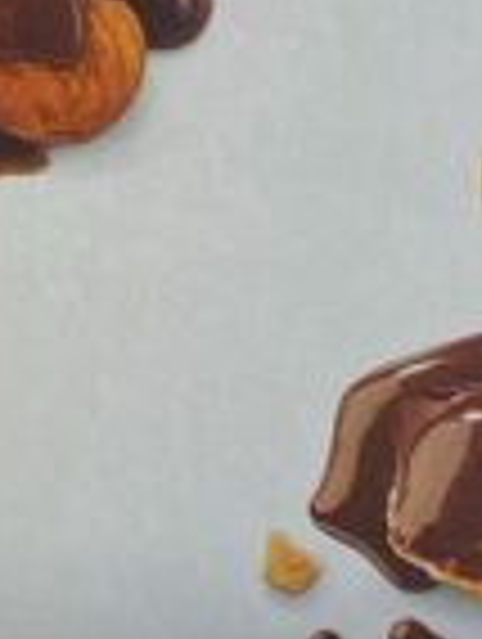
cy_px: -166
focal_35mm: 187
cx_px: -162
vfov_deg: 10.4
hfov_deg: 7.9
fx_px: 3461
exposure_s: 1/120
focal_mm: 4.25
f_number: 1.8
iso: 64
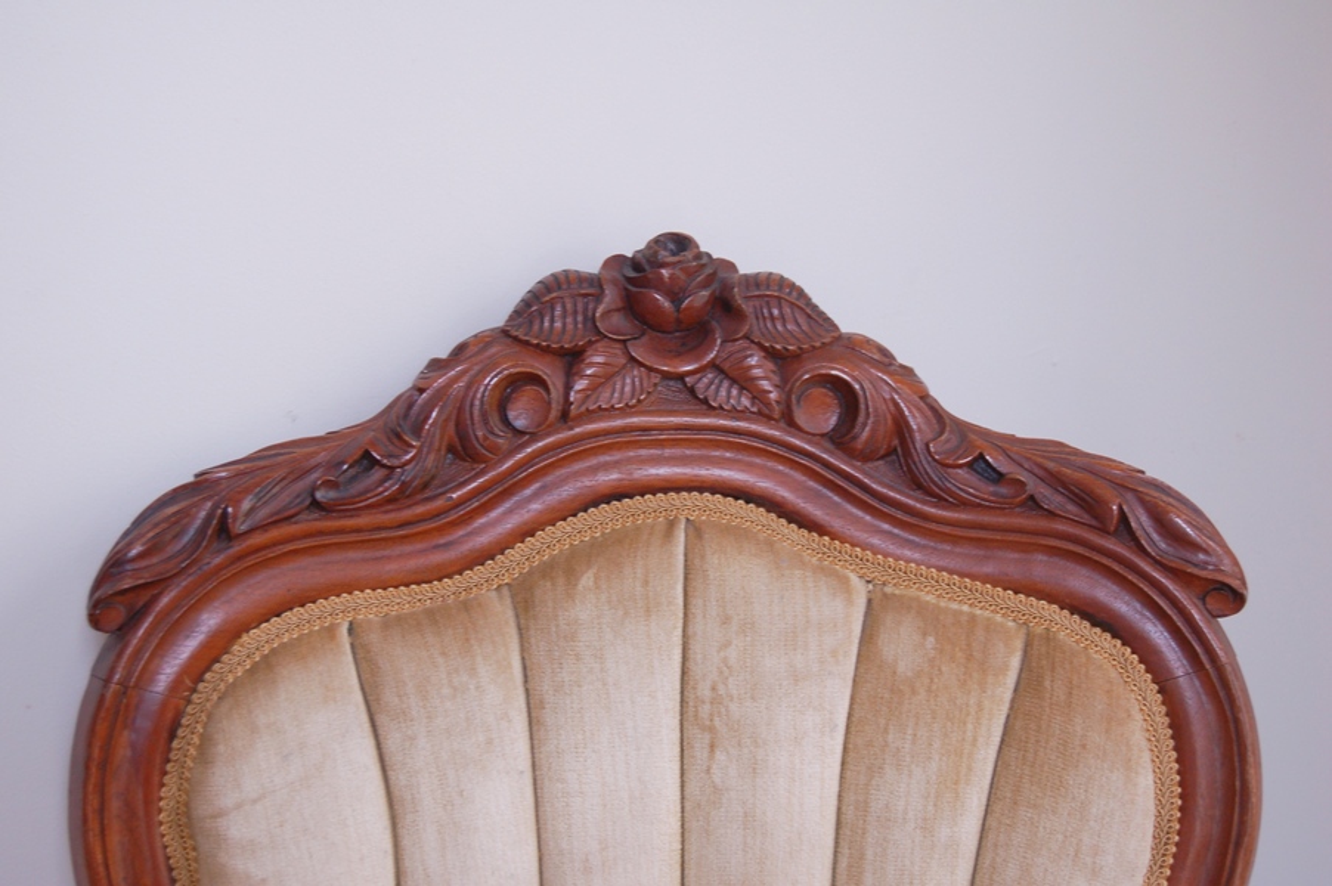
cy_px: 443
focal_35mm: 63
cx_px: 666
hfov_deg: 31.9
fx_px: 2329
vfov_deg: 21.5
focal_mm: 42
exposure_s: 1/30
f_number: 5.3
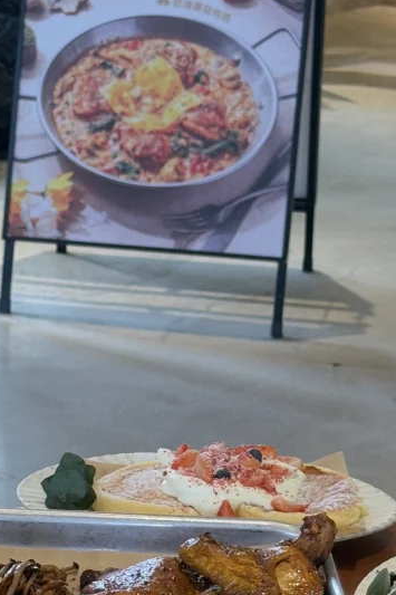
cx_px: 106
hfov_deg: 10.1
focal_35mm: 135
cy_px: 381
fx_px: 2229
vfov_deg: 15.2
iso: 100
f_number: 1.78
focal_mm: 6.76
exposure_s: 1/100
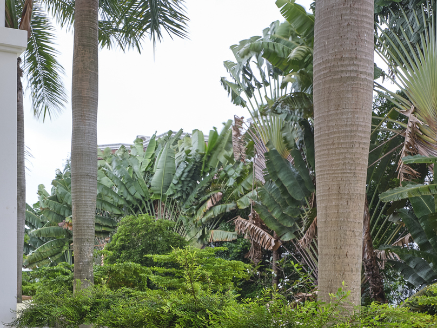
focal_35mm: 46
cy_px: 294
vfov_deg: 30.2
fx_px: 581
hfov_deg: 38.6
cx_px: 49
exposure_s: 1/3
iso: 400
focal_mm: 23
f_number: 8
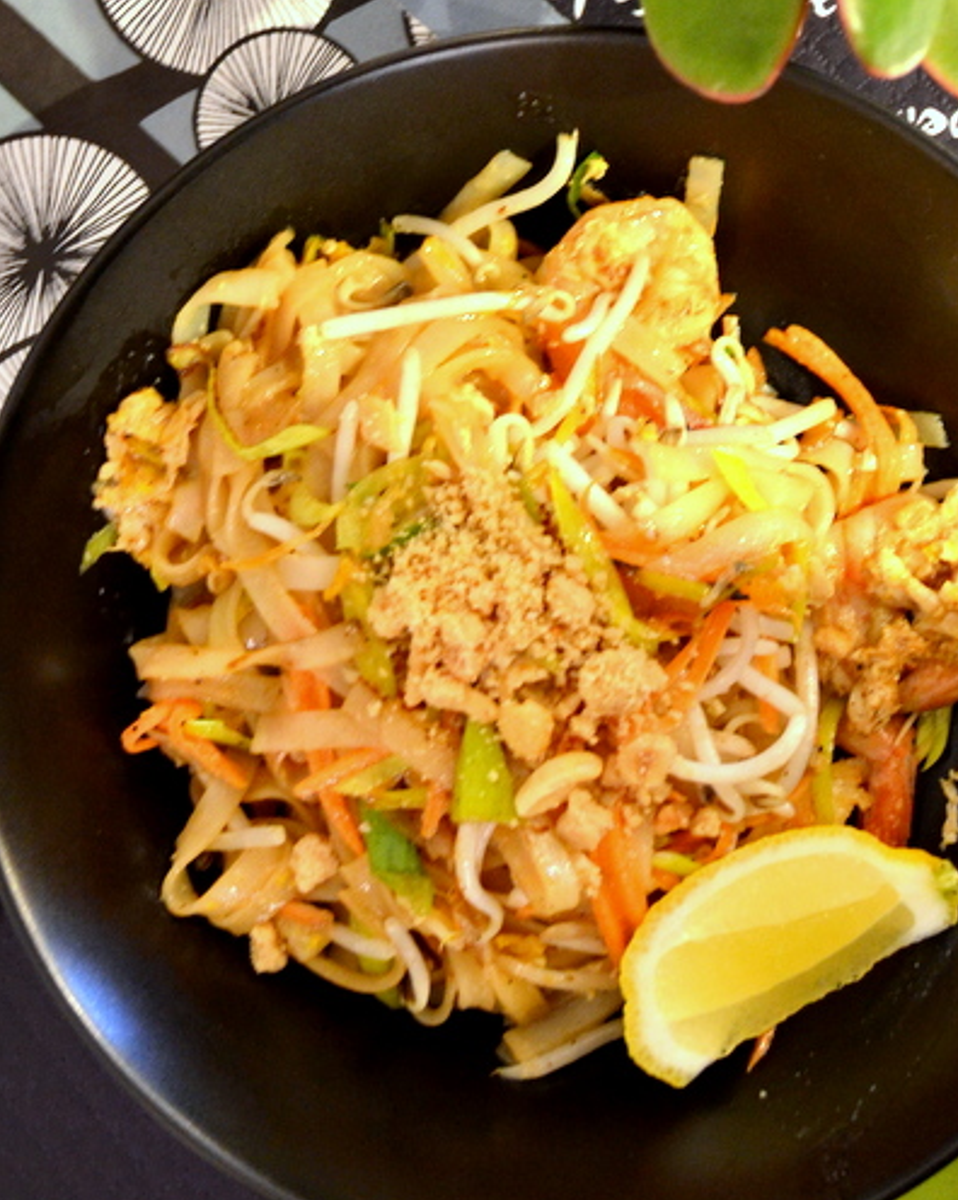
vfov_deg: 27.8
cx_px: 325
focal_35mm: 68
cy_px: 402
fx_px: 2413
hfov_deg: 22.4
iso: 800
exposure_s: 1/4
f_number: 4.5
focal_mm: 30
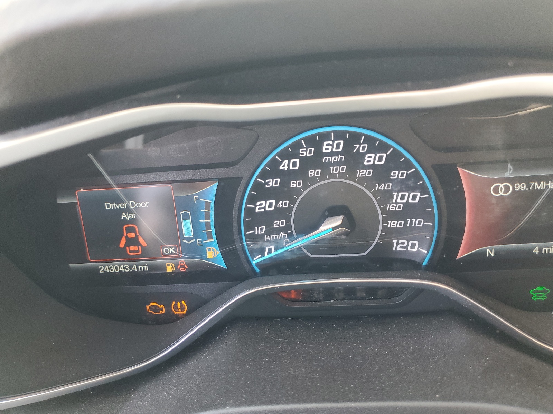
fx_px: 415
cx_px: 276
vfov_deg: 53.1
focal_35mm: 26
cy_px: 207
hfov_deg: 67.3
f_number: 1.5
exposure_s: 1/60.2
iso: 87
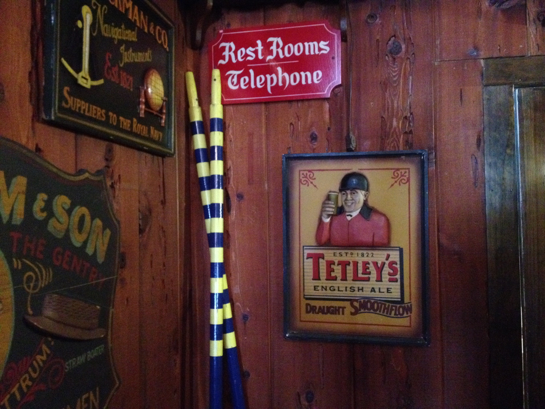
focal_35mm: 35
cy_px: 204
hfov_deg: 52.6
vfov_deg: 40.7
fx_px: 551
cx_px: 272
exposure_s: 1/15
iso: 800
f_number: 2.4
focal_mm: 4.28
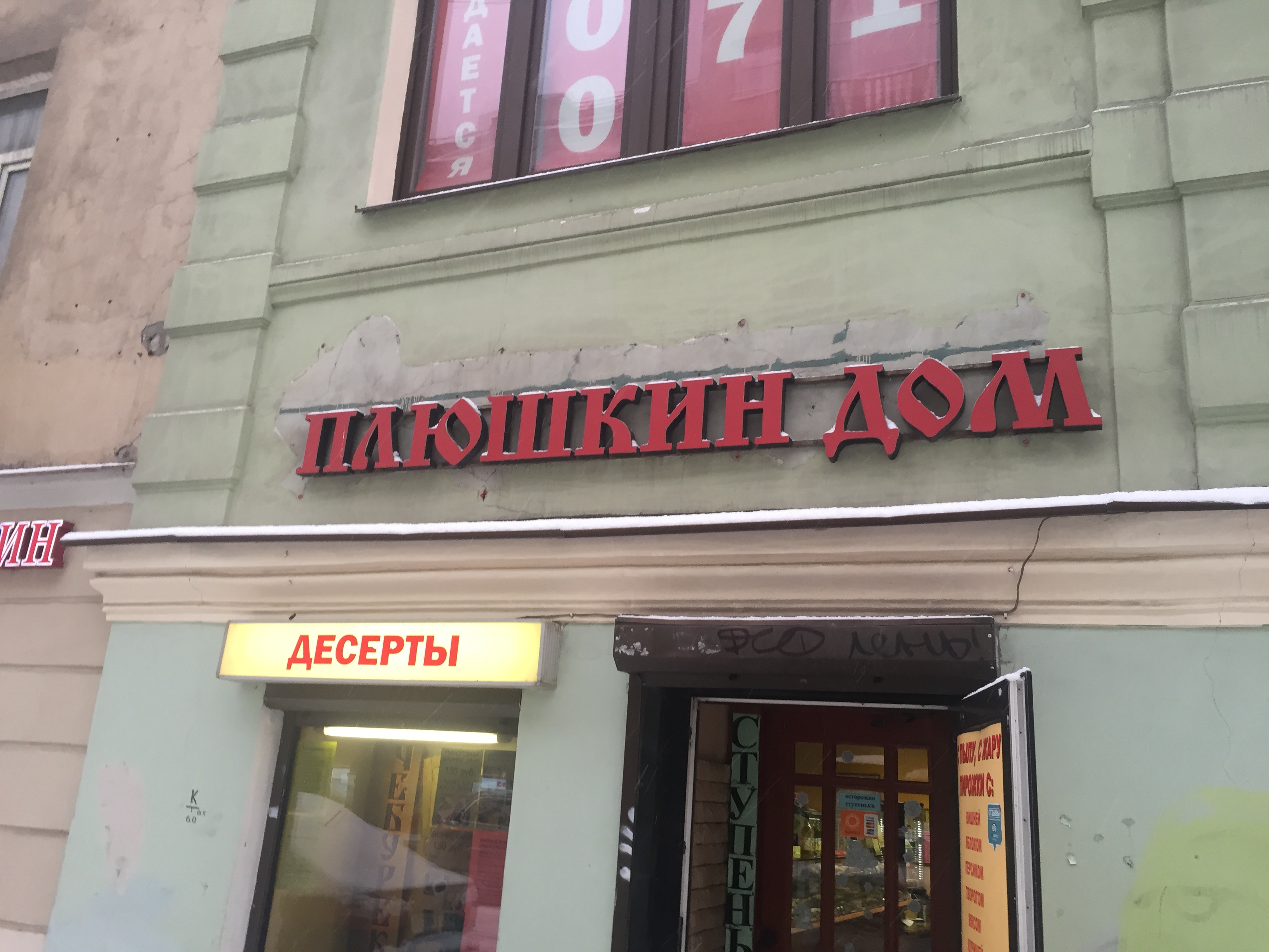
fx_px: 1063
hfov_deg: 61.7
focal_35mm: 29
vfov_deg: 48.2
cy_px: 476
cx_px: 634
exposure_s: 1/33
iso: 80
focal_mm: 4.15
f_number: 2.2
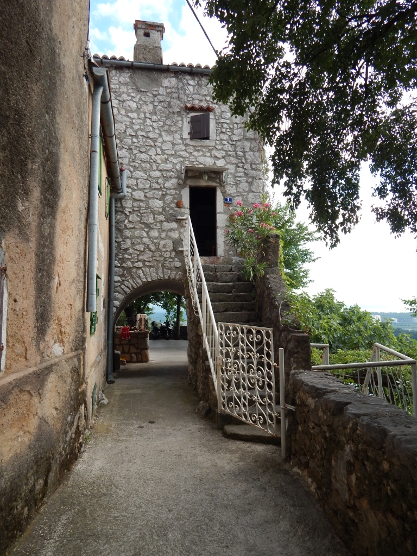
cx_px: 208
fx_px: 353
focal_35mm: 22
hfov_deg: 61.1
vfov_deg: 76.4
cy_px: 278
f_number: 3
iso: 125
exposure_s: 1/800
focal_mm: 4
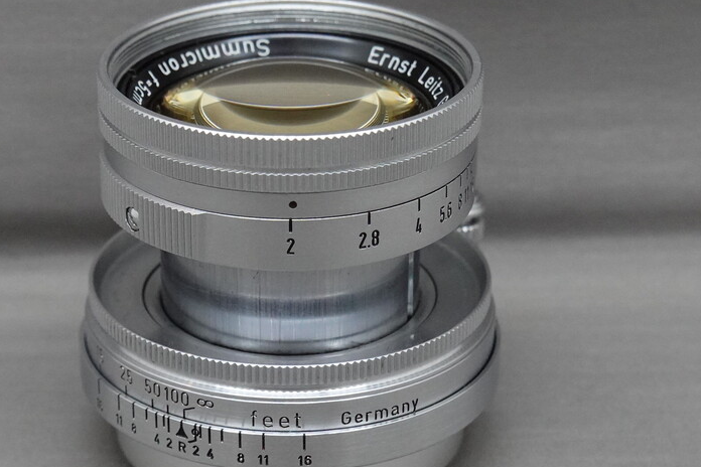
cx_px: 289
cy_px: 249
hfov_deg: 15.6
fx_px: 2551
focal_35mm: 131
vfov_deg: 10.5
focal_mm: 27.98
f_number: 5.6
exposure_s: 1/80
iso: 1600
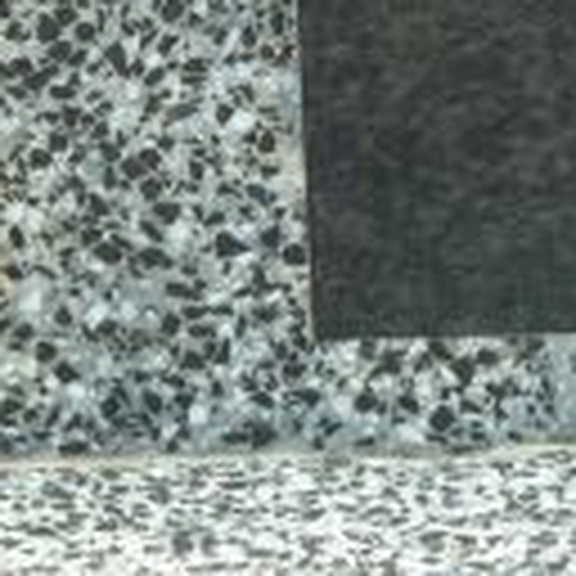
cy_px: -230
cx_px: 878
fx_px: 10618
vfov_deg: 3.1
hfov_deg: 3.1
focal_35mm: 564
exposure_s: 1/50
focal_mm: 21
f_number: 4.4
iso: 125
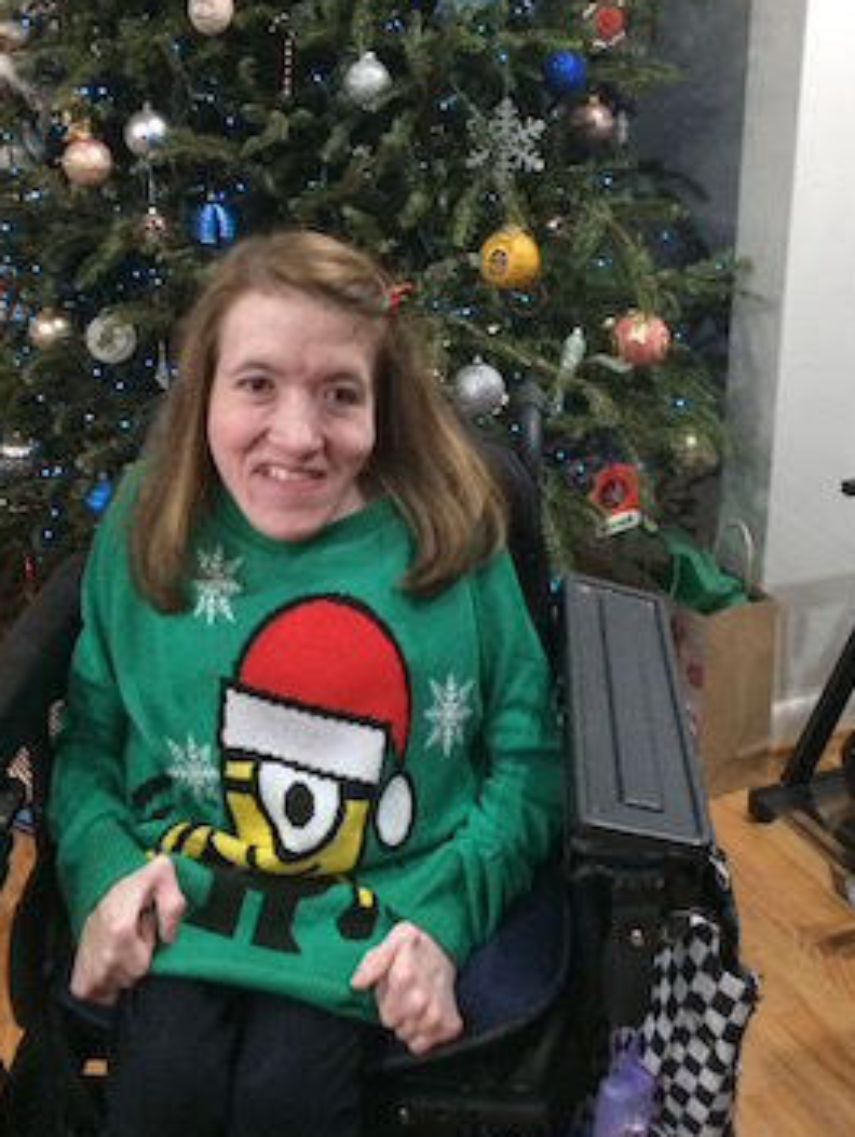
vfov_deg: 42.7
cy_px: 458
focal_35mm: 44
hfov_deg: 32.9
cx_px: 431
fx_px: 1446
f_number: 2.2
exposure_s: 1/20
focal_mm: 4.15
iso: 250
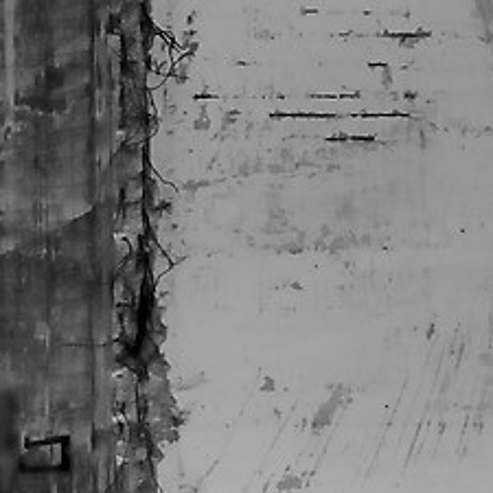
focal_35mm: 1226
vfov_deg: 1.4
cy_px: -335
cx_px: 712
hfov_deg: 1.4
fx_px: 19754
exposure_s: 1/1600
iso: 400
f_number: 7.1
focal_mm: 90
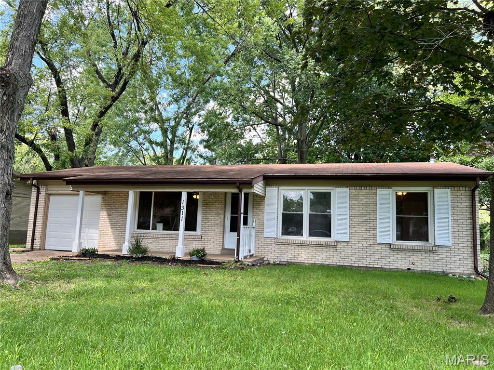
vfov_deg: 53.1
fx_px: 371
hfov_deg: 67.3
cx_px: 247
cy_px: 185
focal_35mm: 26
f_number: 1.5
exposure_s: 1/452
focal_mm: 5.7
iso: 50
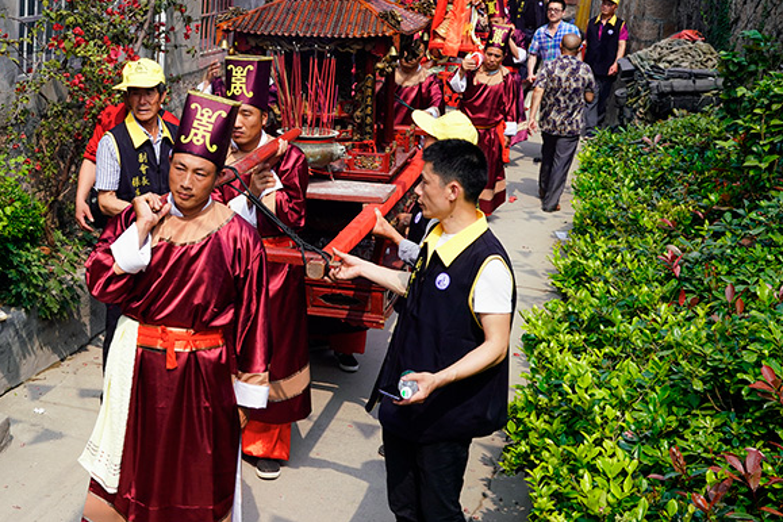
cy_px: 122
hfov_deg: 33.8
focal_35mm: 57
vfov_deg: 23.5
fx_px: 1240
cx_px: 131
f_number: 9
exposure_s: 1/320
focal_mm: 33
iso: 320
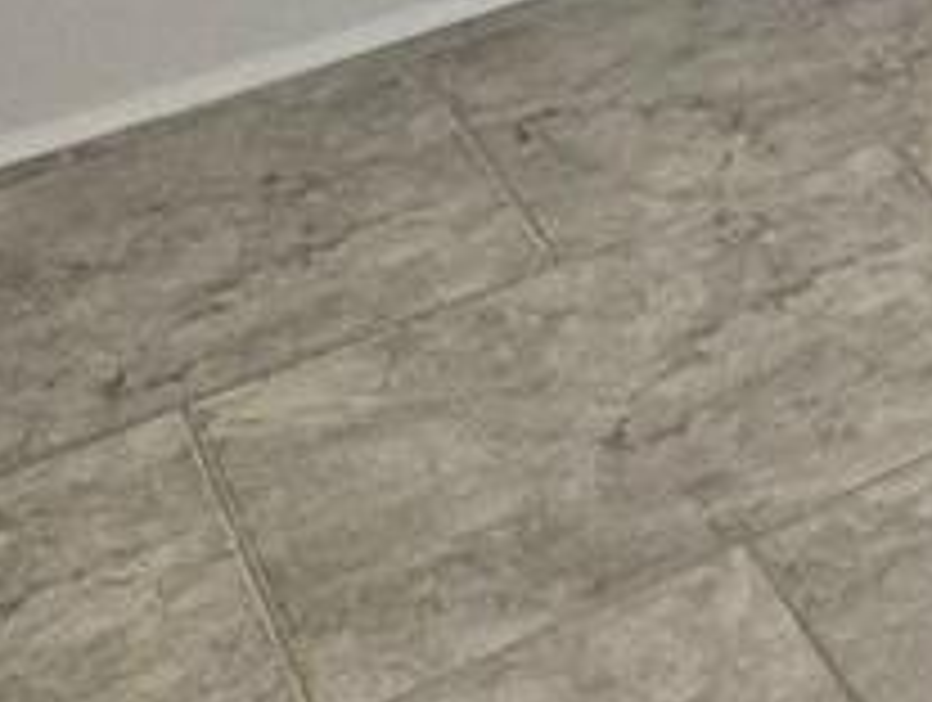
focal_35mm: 108
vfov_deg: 10.5
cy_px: -1269
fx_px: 2913
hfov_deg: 12.1
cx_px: 2575
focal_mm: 2.22
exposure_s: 1/120
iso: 125
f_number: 2.2
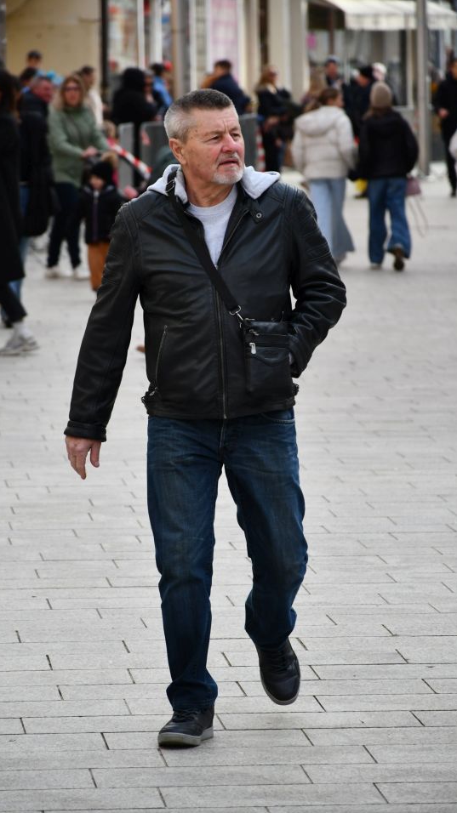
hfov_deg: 5.5
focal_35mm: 221
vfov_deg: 9.8
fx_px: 4766
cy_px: 406
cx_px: 197
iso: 500
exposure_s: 1/500
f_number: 5.6
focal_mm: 140
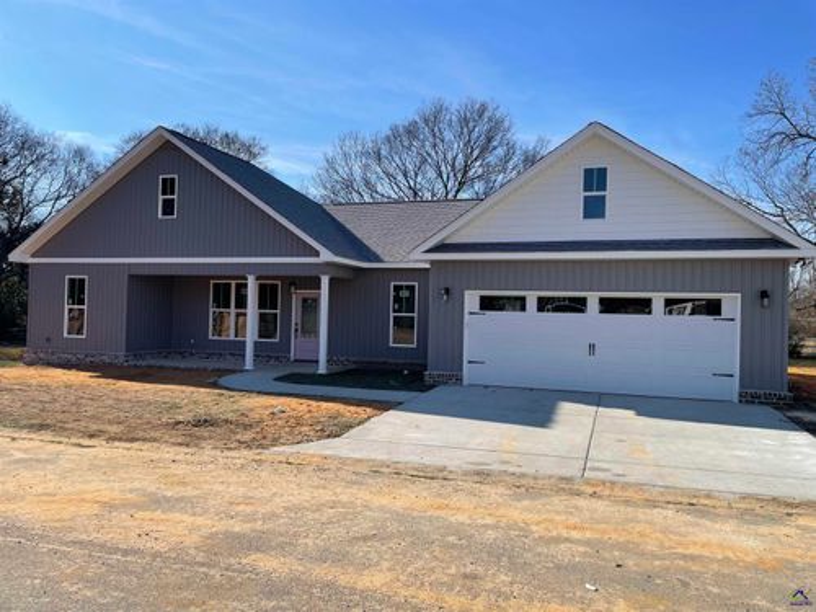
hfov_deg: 67.3
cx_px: 408
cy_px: 306
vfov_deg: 53.1
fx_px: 613
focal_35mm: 26
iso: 32
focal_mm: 4.2
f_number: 1.6
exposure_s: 1/3861
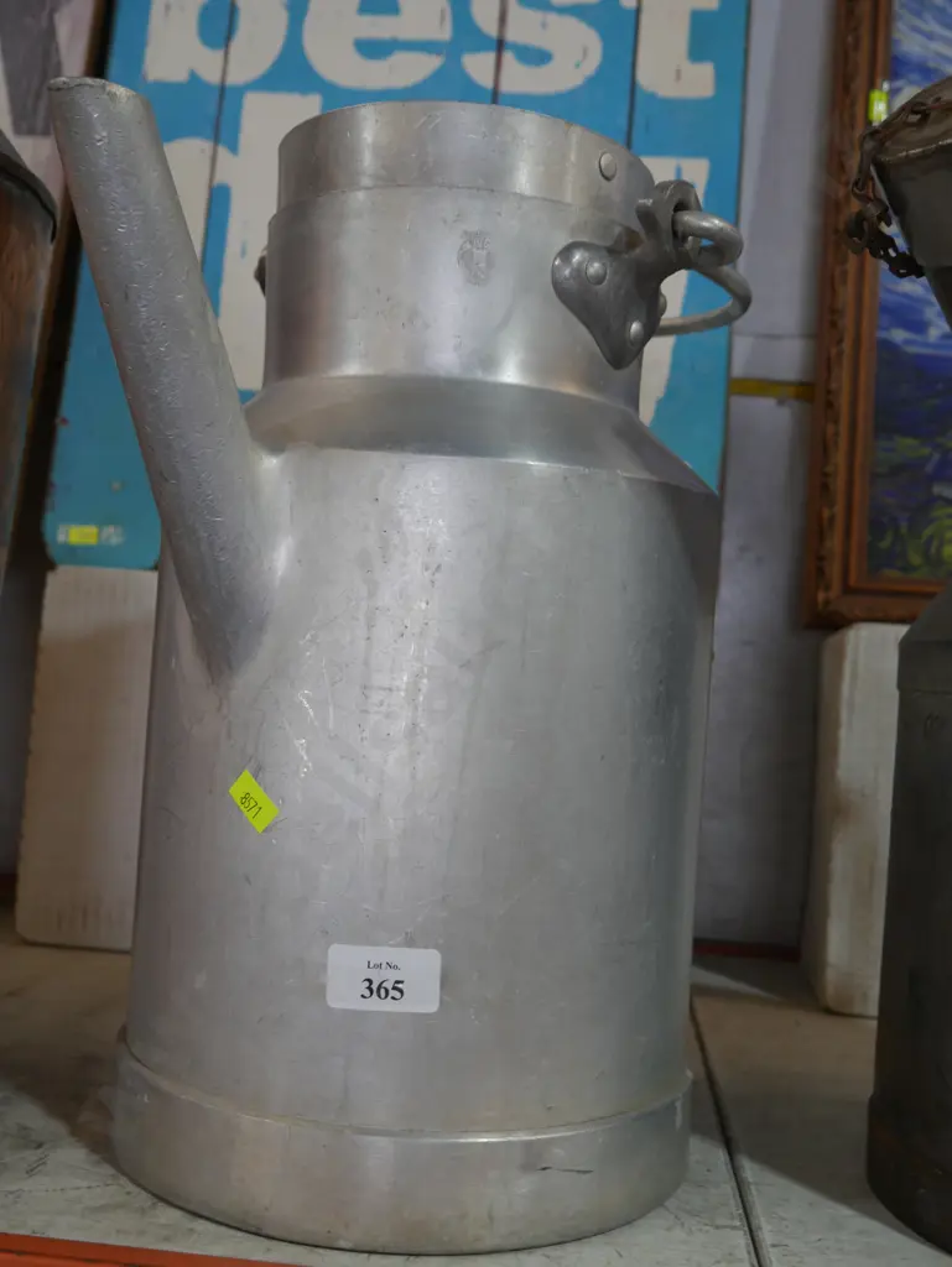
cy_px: 634
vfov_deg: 49.0
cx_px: 476
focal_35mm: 38
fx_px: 1392
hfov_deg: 37.8
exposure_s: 1/60
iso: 320
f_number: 4.1
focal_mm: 19
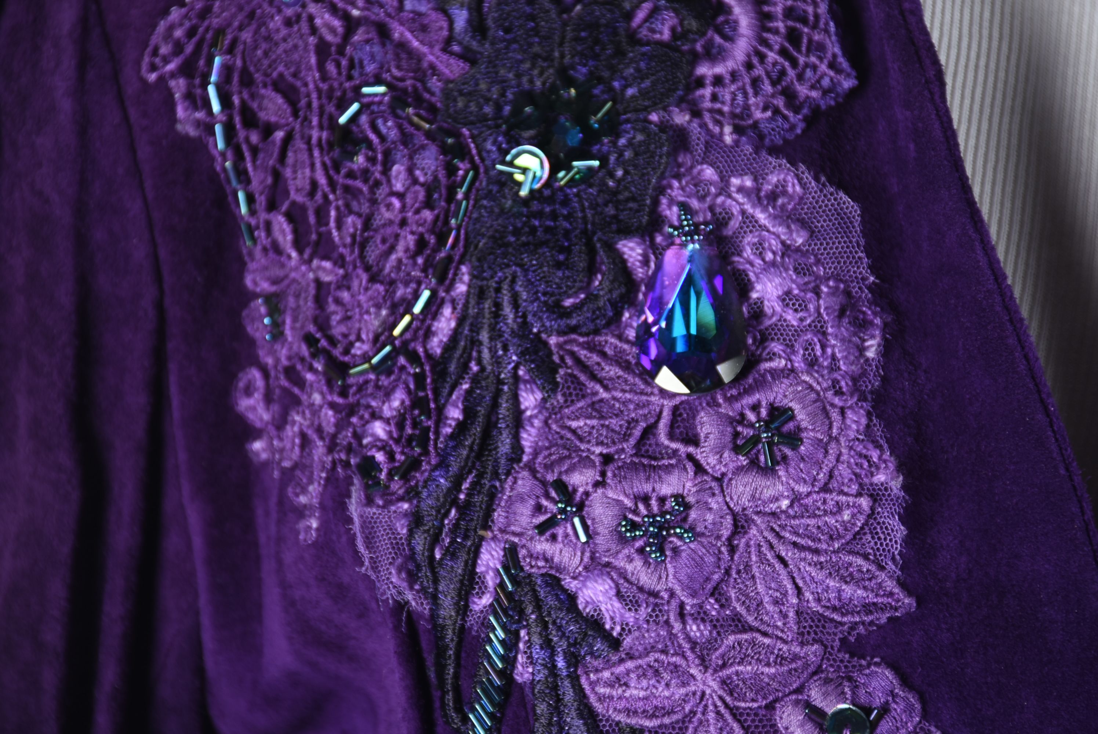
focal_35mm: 210
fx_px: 6410
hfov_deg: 9.8
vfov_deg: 6.6
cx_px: 549
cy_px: 367
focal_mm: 140
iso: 200
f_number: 8
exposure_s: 1/125
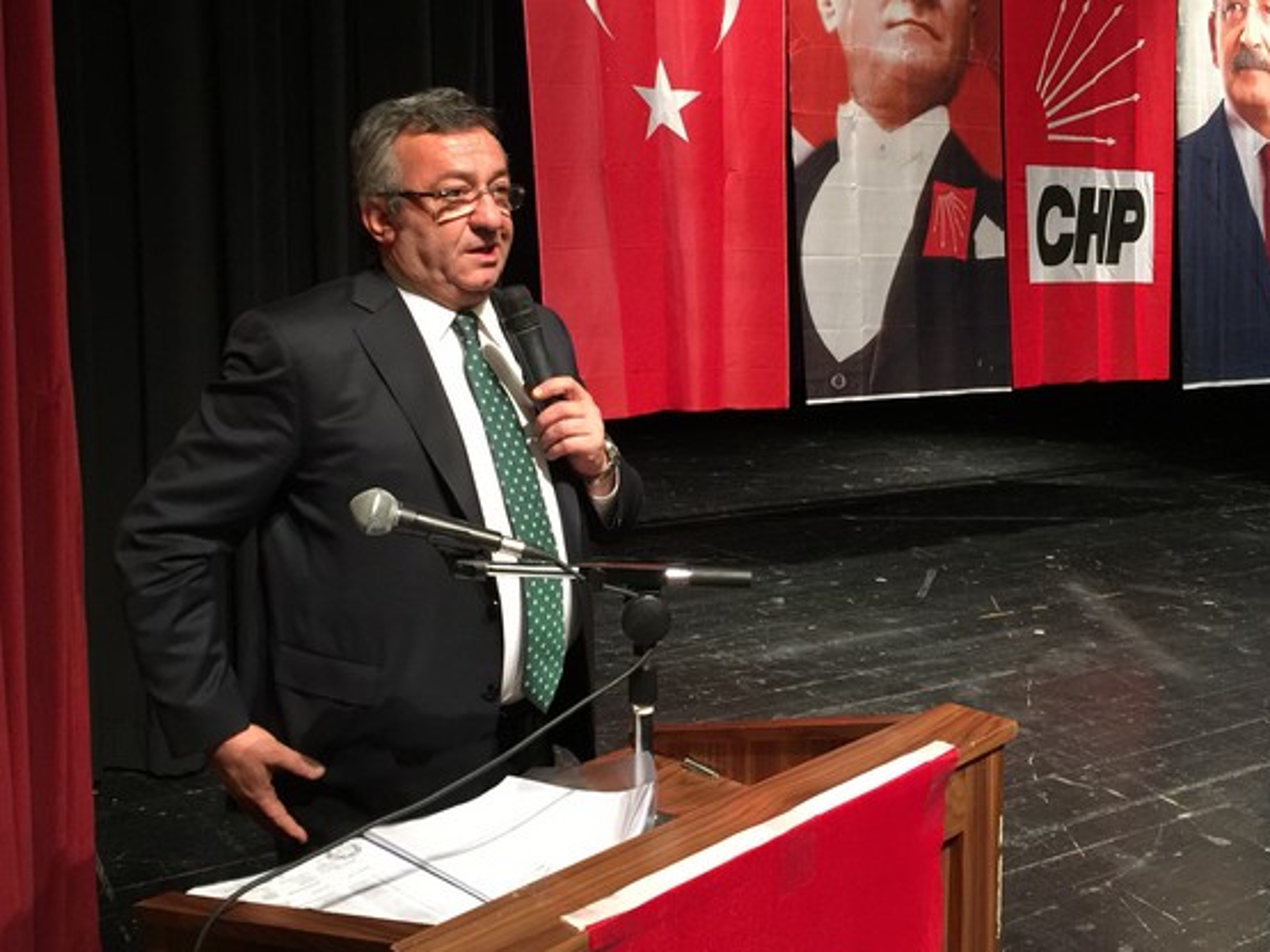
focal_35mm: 35
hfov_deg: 52.6
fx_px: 1284
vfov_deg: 40.6
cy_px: 410
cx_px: 693
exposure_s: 1/17
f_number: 2.2
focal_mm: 4.15
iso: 125
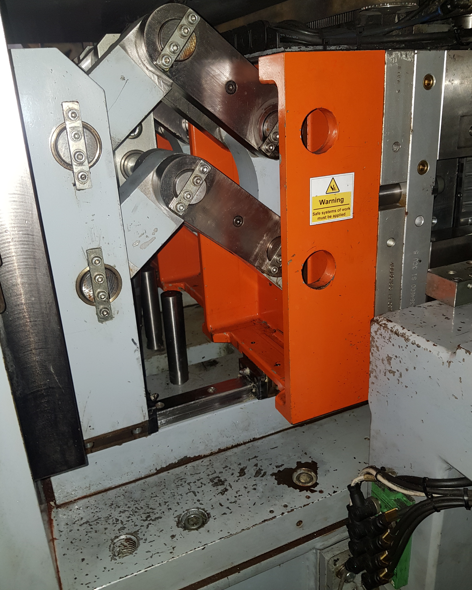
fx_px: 489
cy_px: 287
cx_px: 243
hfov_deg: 51.5
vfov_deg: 62.2
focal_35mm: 28
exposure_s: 1/35
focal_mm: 4.3
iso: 80
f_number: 1.7
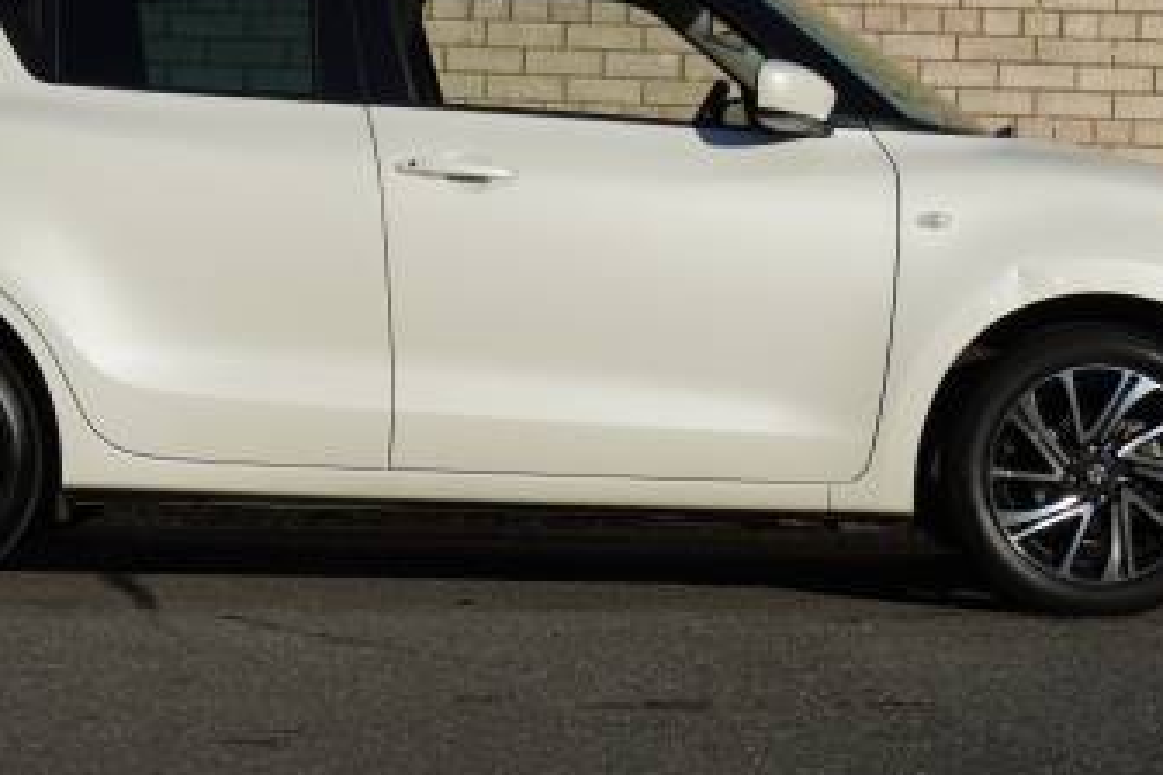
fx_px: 3229
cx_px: 547
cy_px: 239
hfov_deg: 20.4
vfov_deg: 13.7
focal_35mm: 100
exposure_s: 1/1500
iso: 400
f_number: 6.7
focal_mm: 35
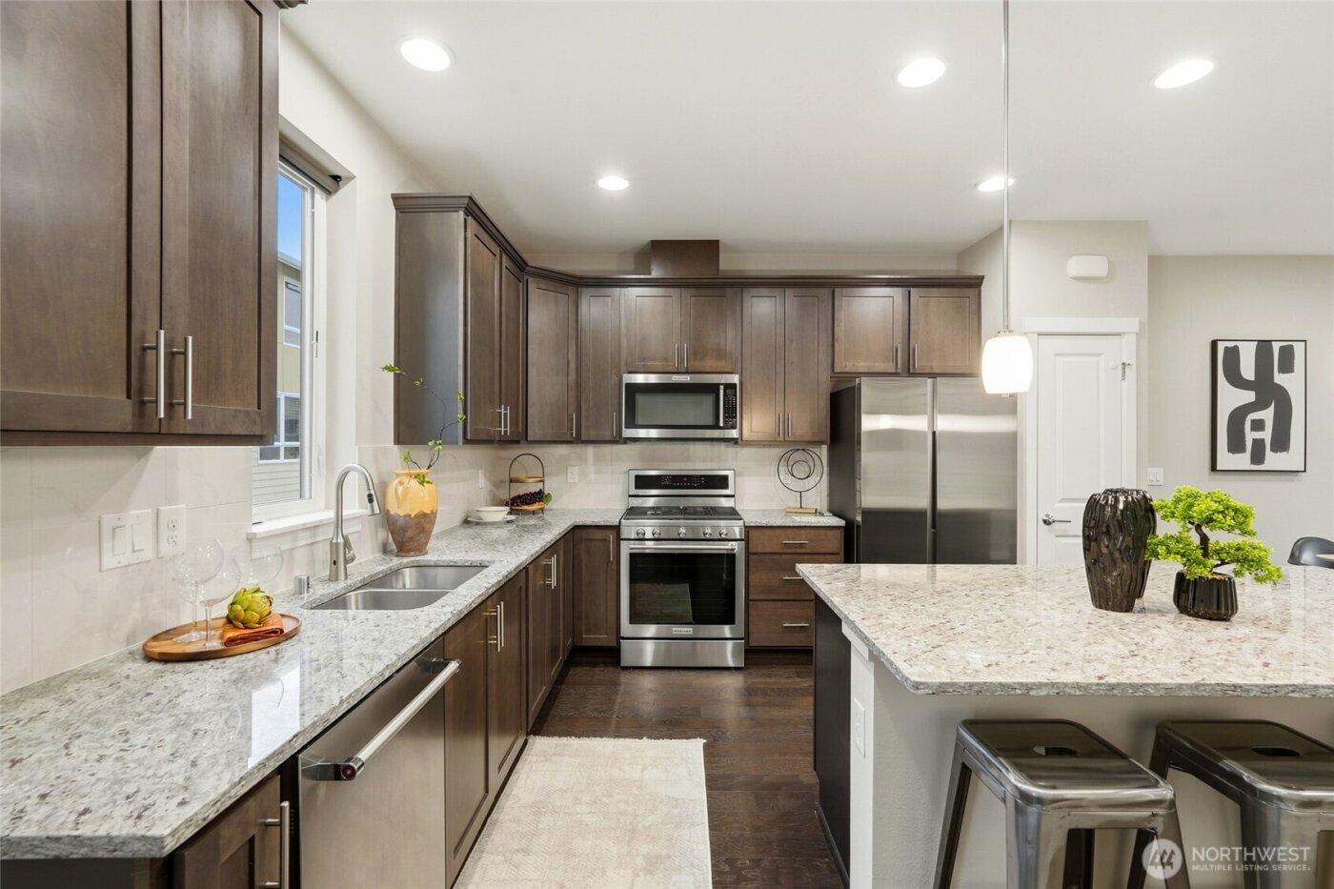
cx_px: 667
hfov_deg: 96.7
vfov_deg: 73.7
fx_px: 593
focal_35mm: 16
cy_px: 444
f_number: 9
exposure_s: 1/125
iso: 400
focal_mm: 16
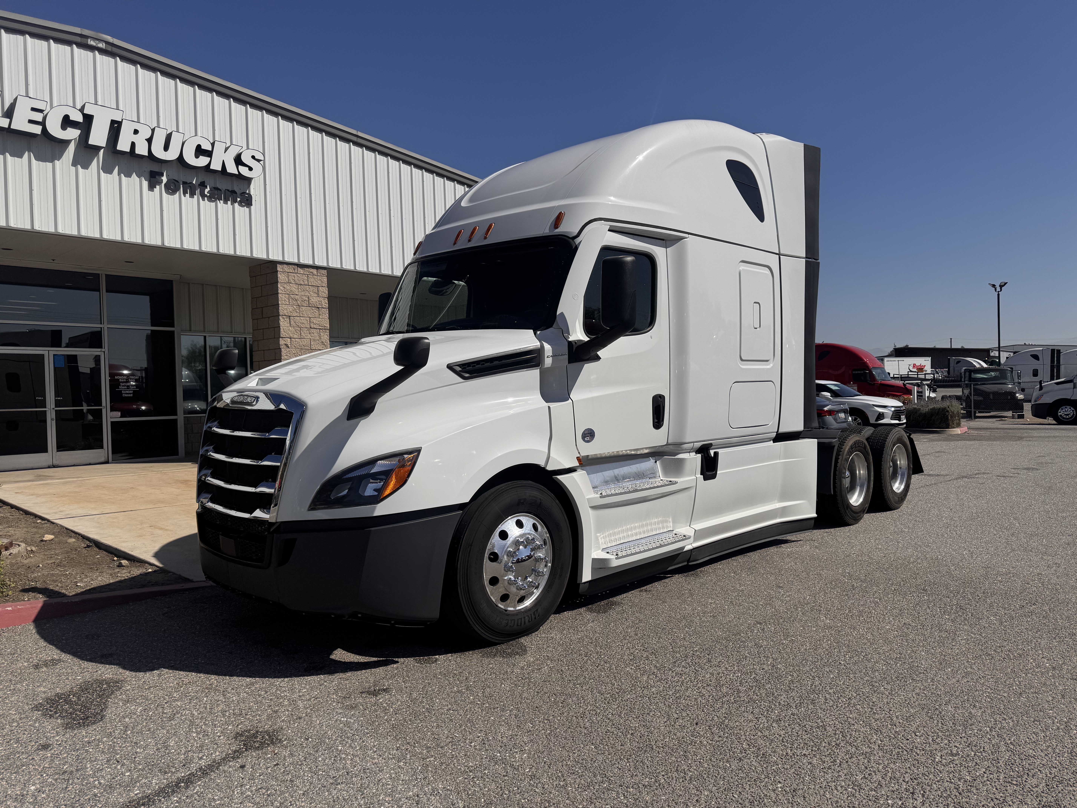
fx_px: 747
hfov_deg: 71.6
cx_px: 538
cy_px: 404
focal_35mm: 24
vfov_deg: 56.8
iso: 80
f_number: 1.78
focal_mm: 6.76
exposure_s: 1/12346
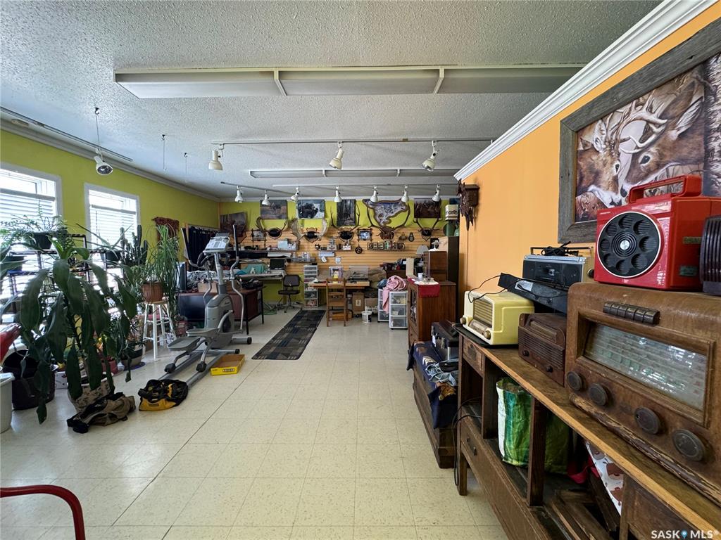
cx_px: 360
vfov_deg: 85.7
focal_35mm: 14
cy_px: 270
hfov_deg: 102.1
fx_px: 292
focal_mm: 2.22
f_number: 2.2
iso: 250
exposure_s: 1/60
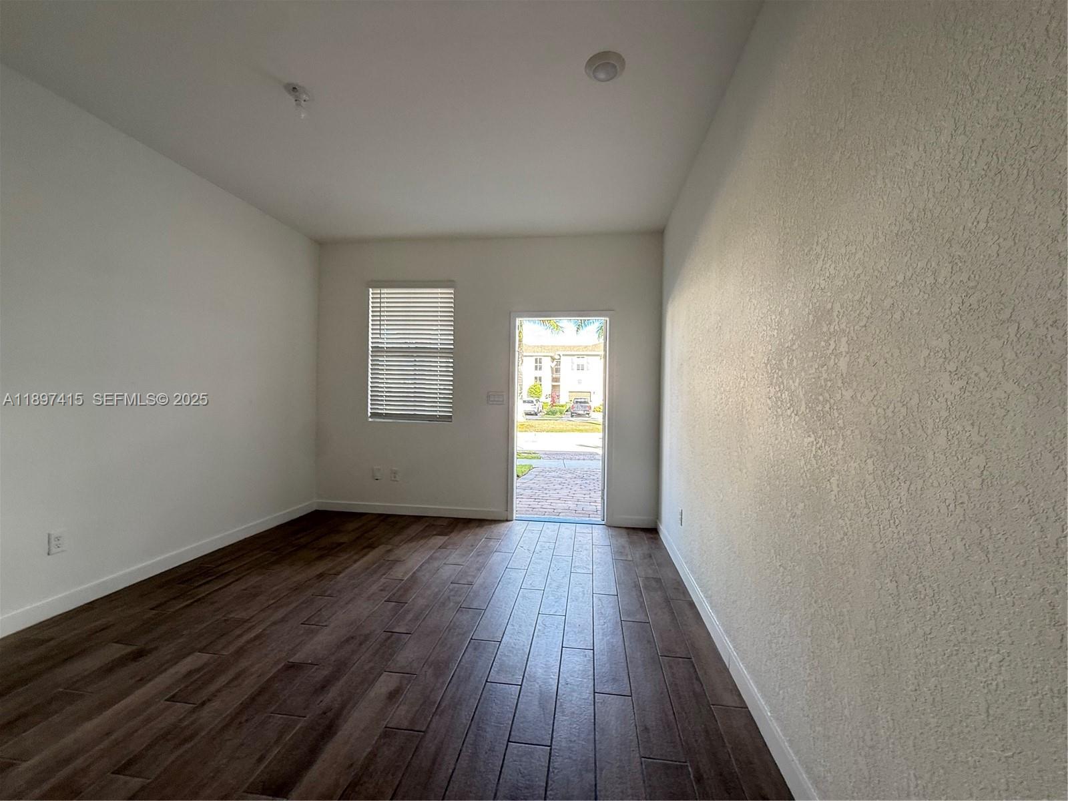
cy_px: 400
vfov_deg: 85.7
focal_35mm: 14
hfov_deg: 102.1
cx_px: 534
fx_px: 432
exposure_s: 1/99
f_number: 2.2
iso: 100
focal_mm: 2.22
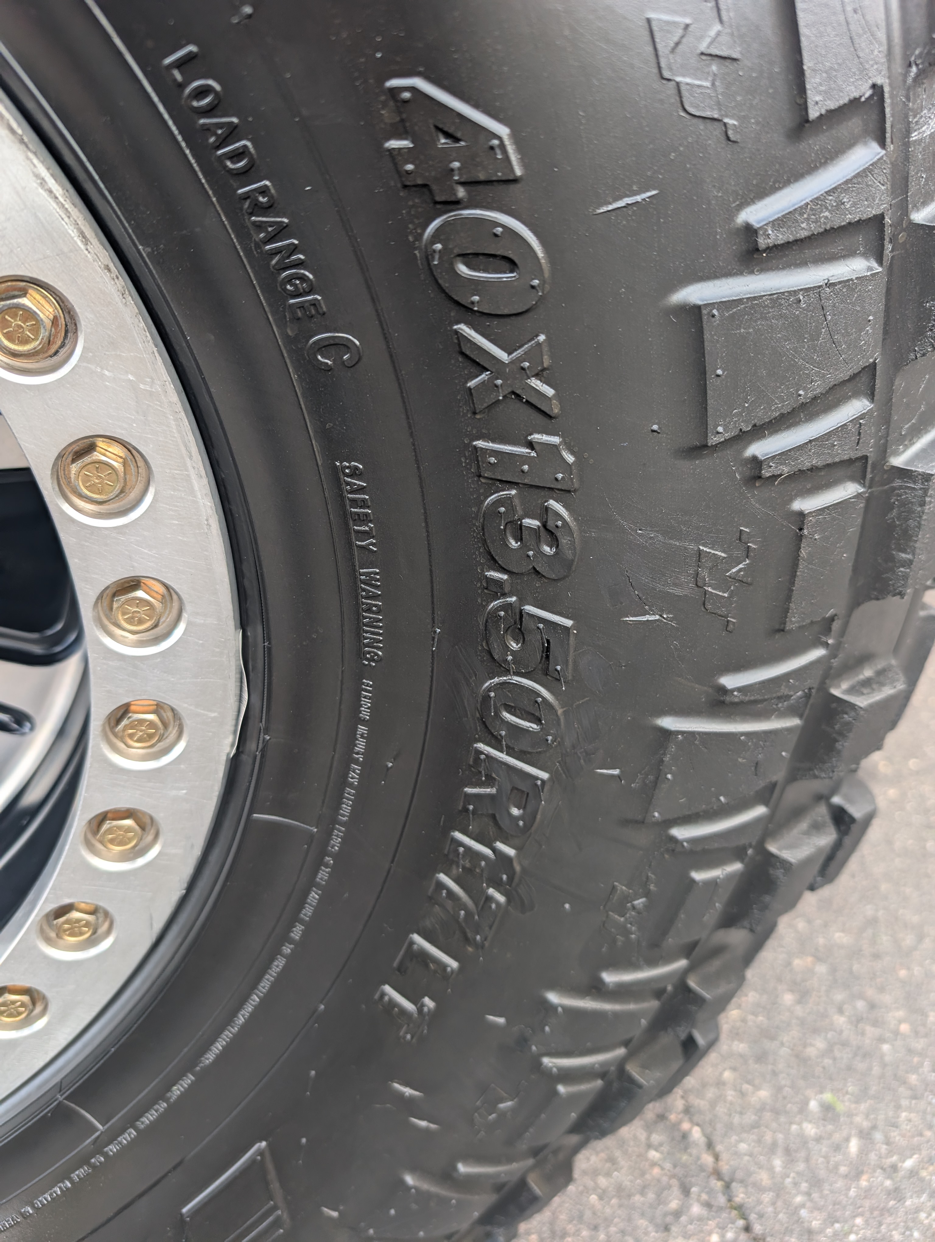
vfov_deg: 71.5
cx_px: 468
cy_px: 621
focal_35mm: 24
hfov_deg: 56.9
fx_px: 862
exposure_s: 1/113
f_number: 1.68
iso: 138
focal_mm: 6.9
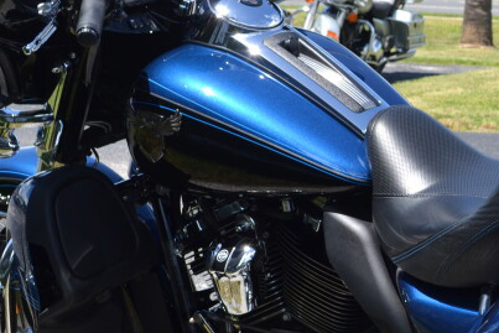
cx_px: 546
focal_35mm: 116
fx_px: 1608
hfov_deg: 17.1
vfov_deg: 11.8
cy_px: 243
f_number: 7.1
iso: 100
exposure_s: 1/200
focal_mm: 26
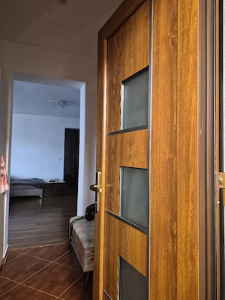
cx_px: 112
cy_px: 150
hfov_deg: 58.9
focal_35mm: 23
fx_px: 199
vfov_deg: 73.9
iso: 1250
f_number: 1.8
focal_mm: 5.4
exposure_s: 1/100
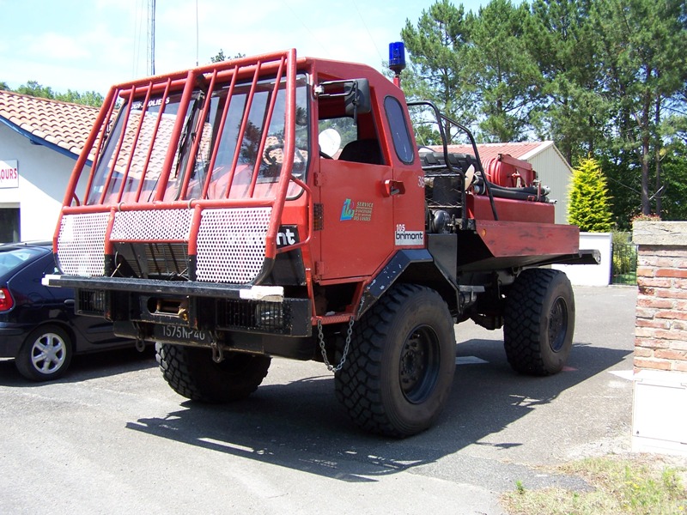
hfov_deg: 49.0
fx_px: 754
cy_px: 258
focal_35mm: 38
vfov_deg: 37.7
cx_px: 344
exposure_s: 1/500
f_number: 2.8
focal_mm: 6.3
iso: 80
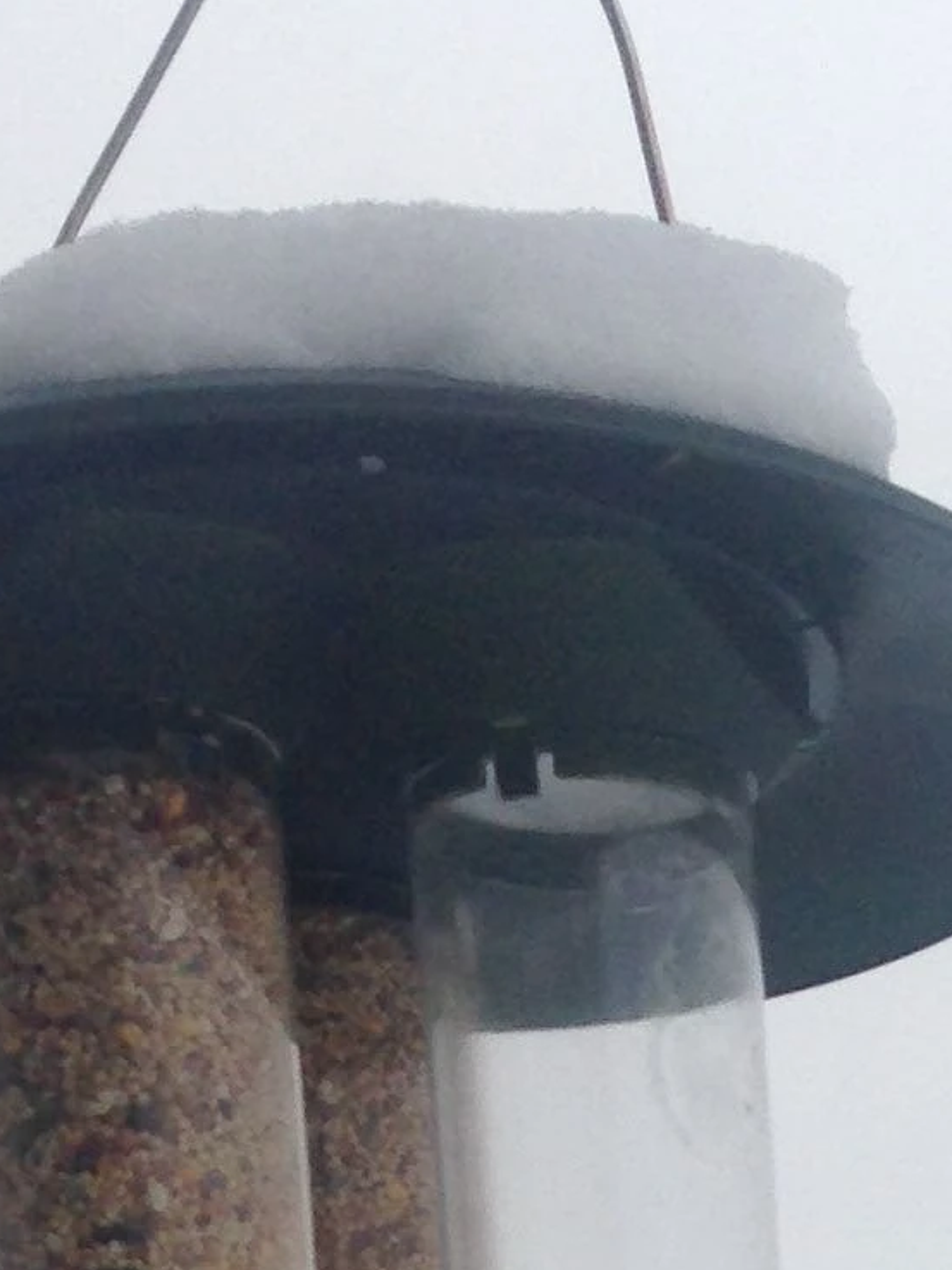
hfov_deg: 9.9
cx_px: 1408
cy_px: 2602
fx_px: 5357
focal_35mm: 146
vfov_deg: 11.9
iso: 50
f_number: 2.4
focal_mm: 4.12
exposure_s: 1/834
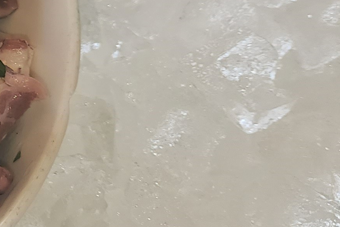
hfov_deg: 15.1
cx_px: -346
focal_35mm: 109
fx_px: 1029
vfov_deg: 12.4
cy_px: 6
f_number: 1.8
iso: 12
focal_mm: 6.4
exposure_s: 1/178
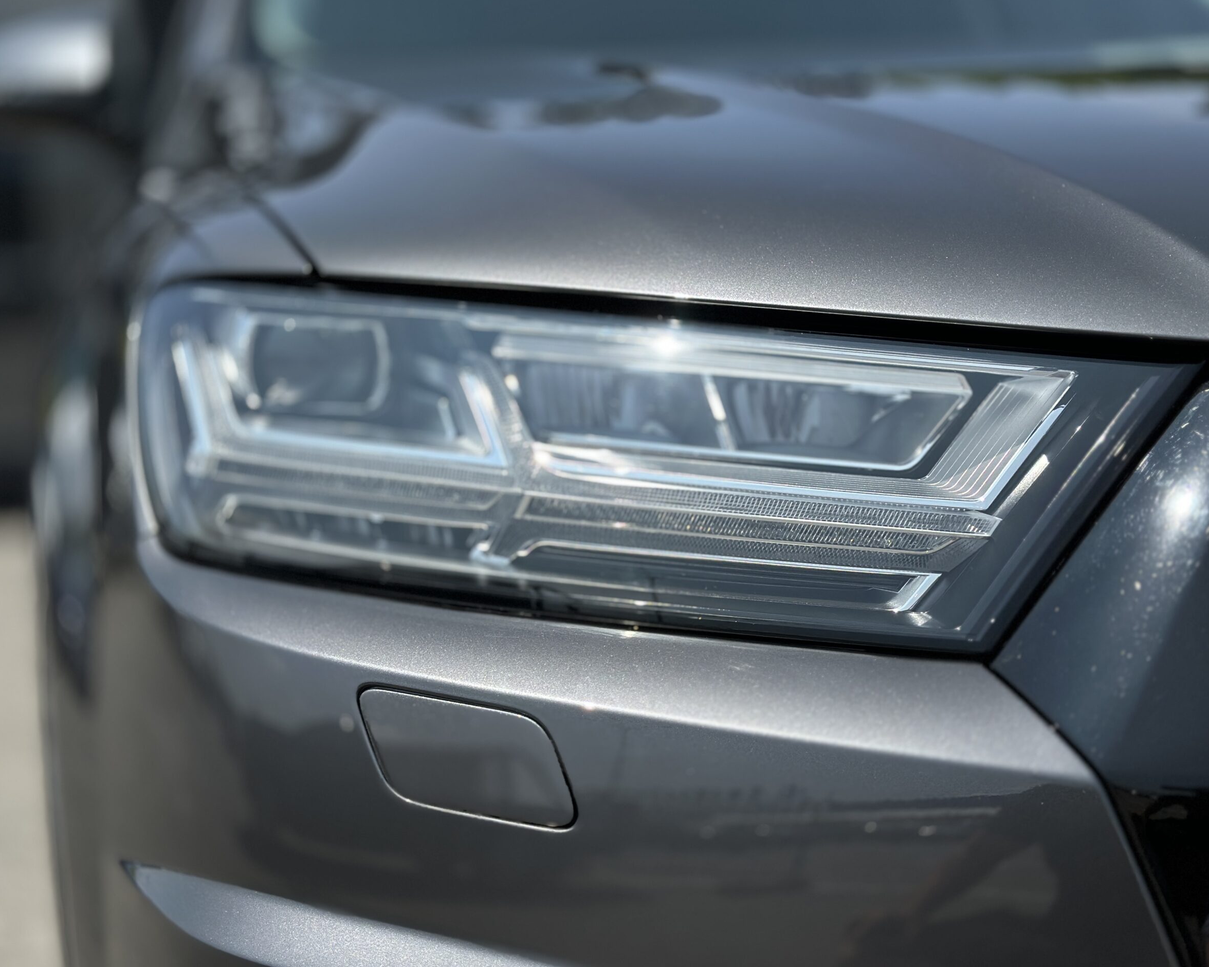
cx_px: 608
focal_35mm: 51
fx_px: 1825
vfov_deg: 29.7
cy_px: 482
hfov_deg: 36.7
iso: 100
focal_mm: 6.86
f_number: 1.78
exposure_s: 1/9804
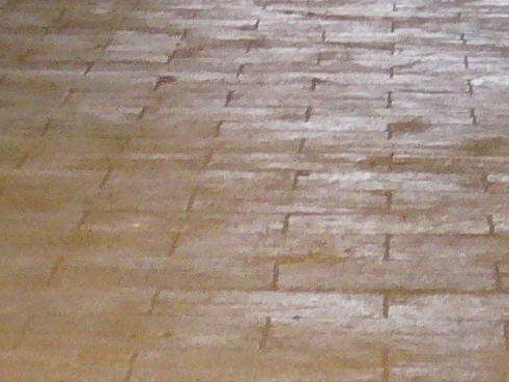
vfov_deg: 4.1
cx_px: 324
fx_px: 5366
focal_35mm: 365
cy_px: 206
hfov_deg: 5.4
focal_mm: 11.5
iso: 200
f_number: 4
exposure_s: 1/13
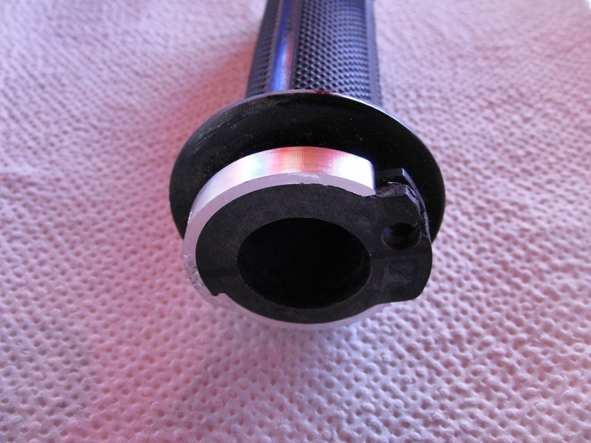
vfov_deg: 38.7
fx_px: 632
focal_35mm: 37
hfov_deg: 50.1
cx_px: 296
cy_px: 222
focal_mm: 6.42
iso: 320
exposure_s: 1/80
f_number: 3.6
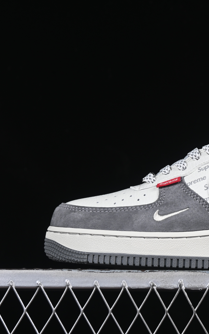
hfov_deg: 11.3
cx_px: 216
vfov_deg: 18.1
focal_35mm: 115
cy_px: 167
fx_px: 1048
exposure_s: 1/80
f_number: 8
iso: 160
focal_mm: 50
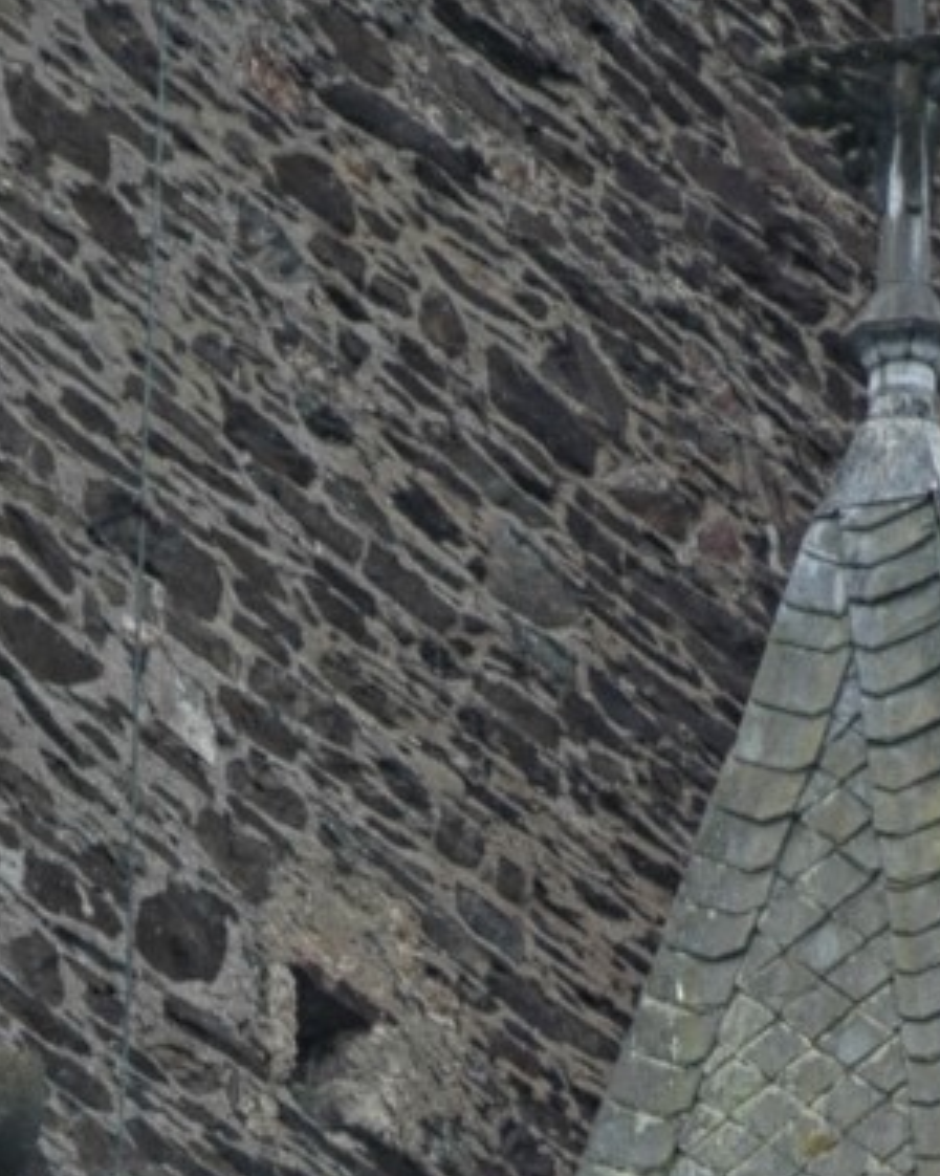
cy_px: 2314
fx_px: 36112
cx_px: 119
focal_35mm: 1038
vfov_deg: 1.9
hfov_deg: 1.5
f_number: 4.8
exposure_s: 1/200
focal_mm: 170
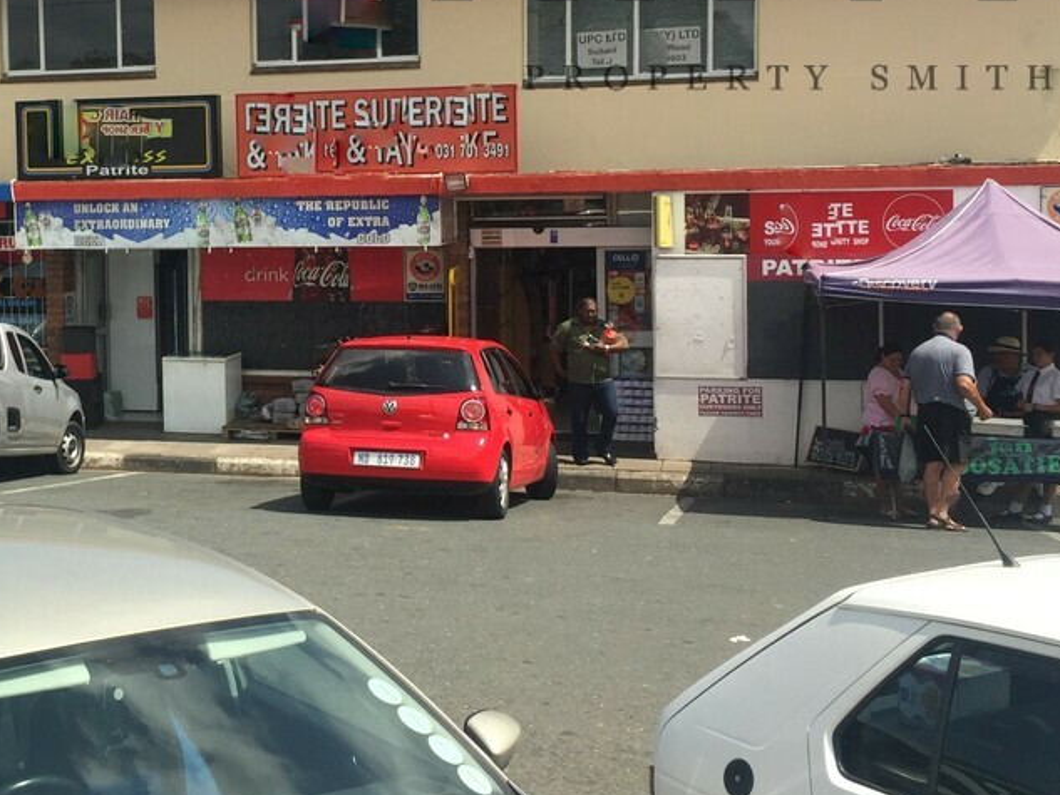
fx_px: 1685
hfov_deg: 33.8
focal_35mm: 55
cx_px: 201
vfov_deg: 26.3
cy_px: 233
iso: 32
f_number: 2.2
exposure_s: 1/1721
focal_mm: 4.15
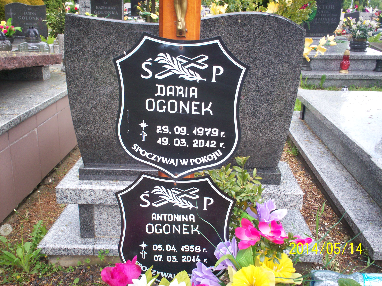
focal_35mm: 36
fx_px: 397
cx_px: 191
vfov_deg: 39.7
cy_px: 143
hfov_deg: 51.4
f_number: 4.5
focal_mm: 6
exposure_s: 1/68.7
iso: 100
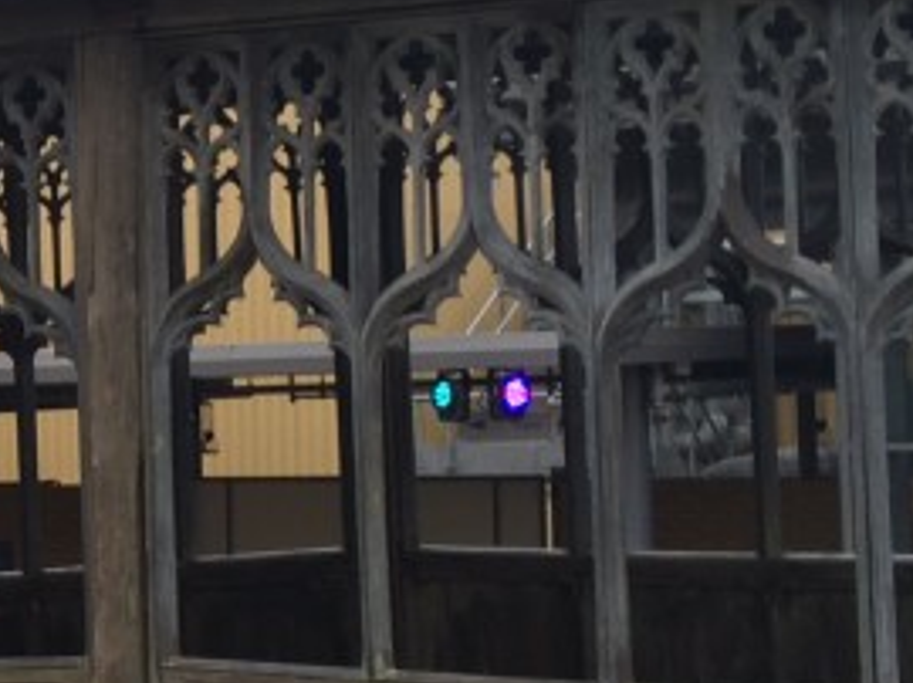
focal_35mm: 110
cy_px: 243
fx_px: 2899
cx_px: -463
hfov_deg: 16.3
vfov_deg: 13.4
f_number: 2.2
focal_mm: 4.15
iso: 32
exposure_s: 1/120
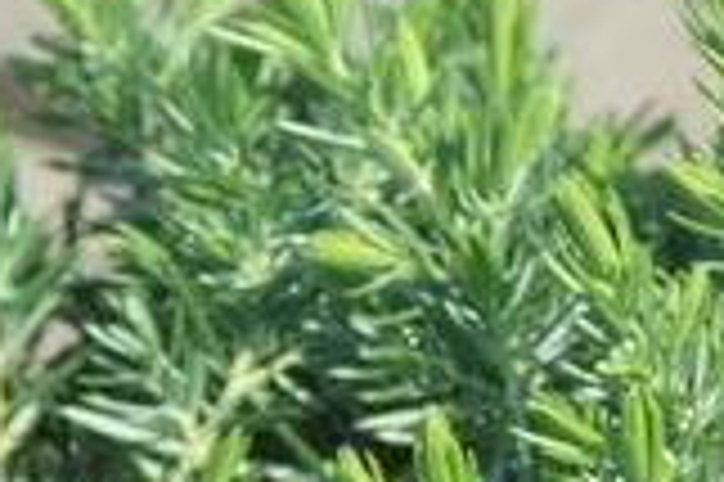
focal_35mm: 392
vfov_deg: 3.5
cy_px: 545
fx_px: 7875
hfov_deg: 5.2
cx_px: 859
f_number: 13
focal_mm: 105
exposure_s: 1/90
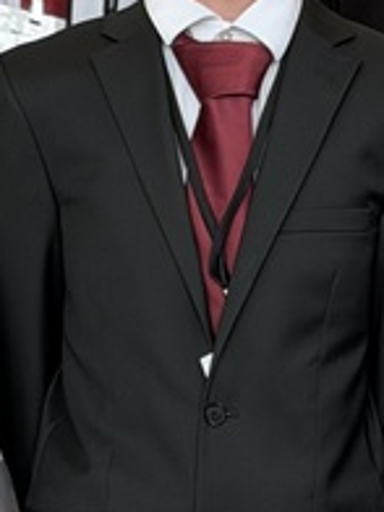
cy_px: 520
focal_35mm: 251
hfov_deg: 5.9
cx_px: 240
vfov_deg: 7.8
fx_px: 3713
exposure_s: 1/120
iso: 64
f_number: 1.78
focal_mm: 6.76
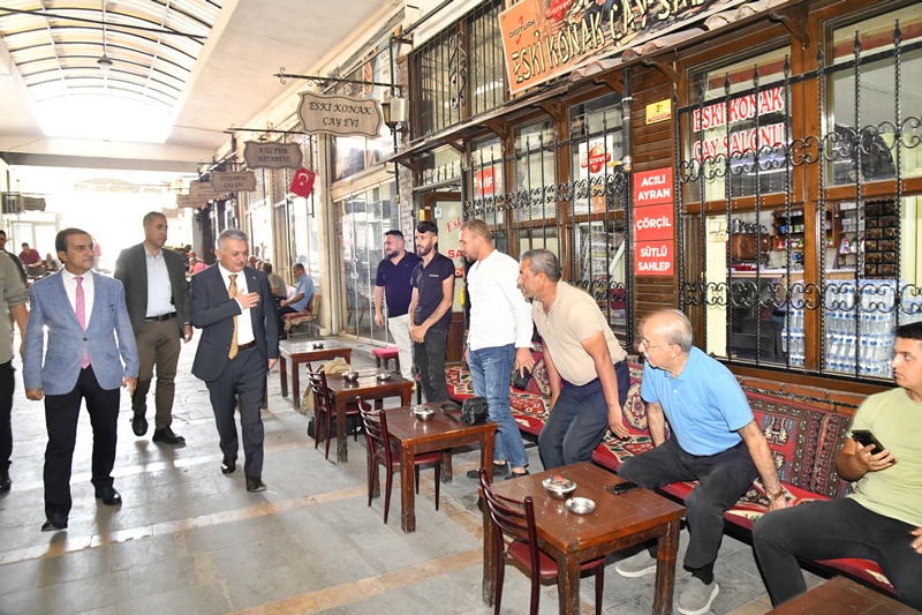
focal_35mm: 24
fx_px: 615
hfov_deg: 73.8
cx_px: 461
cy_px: 308
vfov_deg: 53.1
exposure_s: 1/30
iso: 5000
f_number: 10
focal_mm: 24
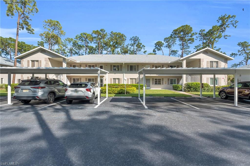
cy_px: 83
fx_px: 111
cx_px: 125
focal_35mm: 16
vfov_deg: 73.7
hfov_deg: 96.8
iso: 200
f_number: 9
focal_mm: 16
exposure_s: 1/320
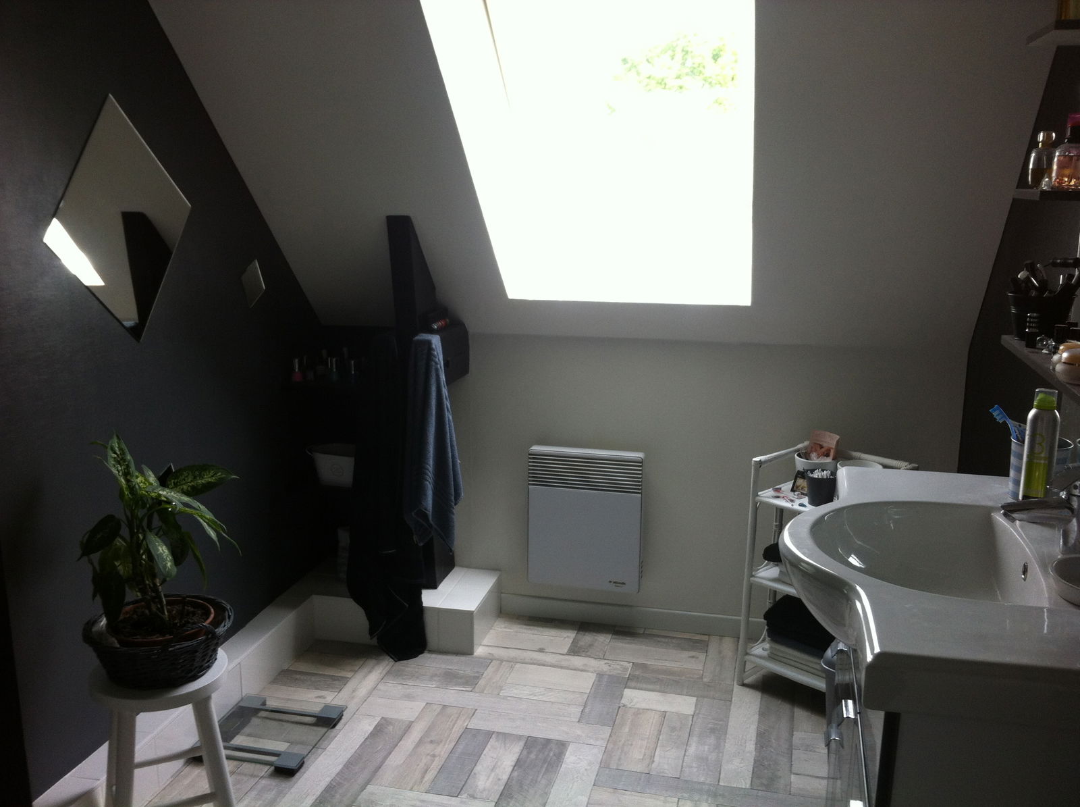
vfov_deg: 40.6
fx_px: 1090
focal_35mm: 35
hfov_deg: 52.7
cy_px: 404
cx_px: 540
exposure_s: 1/60
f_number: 2.8
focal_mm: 3.85
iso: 80
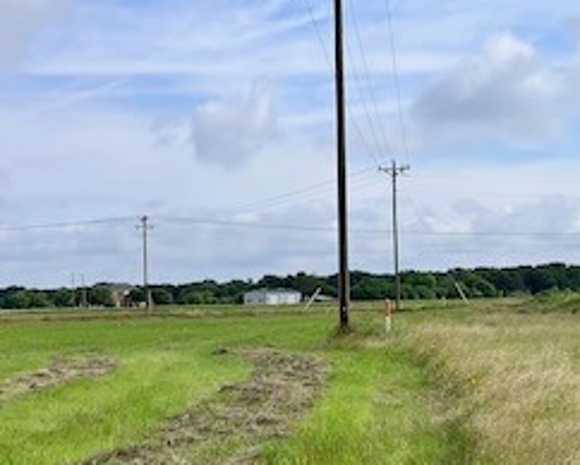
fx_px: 1151
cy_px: 290
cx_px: 173
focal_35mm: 67
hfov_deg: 28.0
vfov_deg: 22.8
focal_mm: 5.7
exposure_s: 1/6993
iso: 50
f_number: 1.5
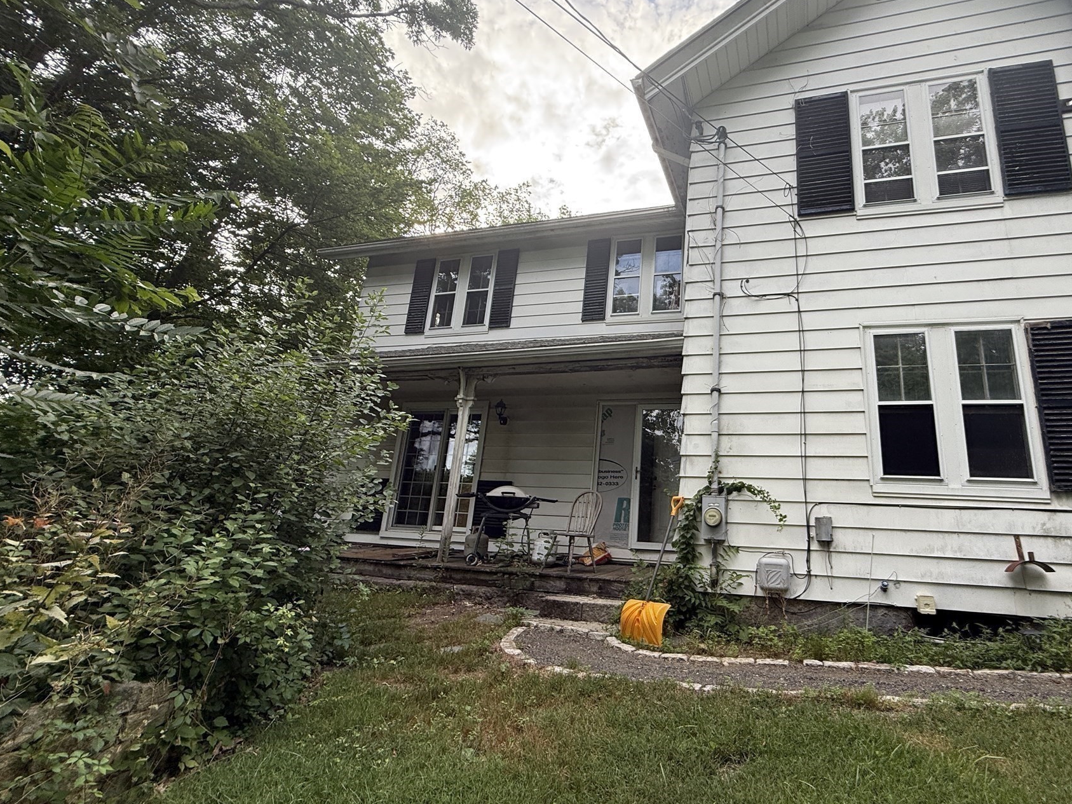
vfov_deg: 74.7
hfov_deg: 89.8
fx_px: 526
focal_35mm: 17
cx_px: 648
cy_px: 391
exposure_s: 1/321
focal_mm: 2.22
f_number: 2.2
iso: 64
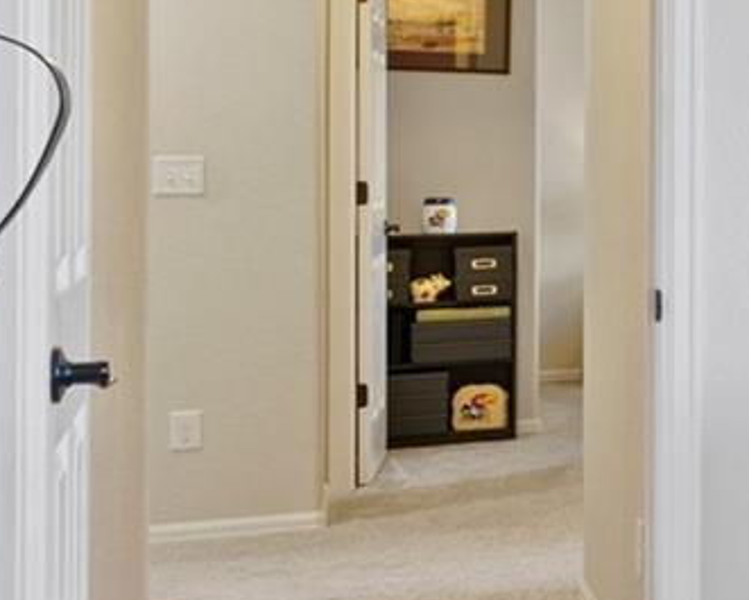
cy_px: 174
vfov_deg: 19.8
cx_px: 1706
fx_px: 1707
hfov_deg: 15.7
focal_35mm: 77
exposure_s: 1/4
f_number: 8
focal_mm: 17
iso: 1000
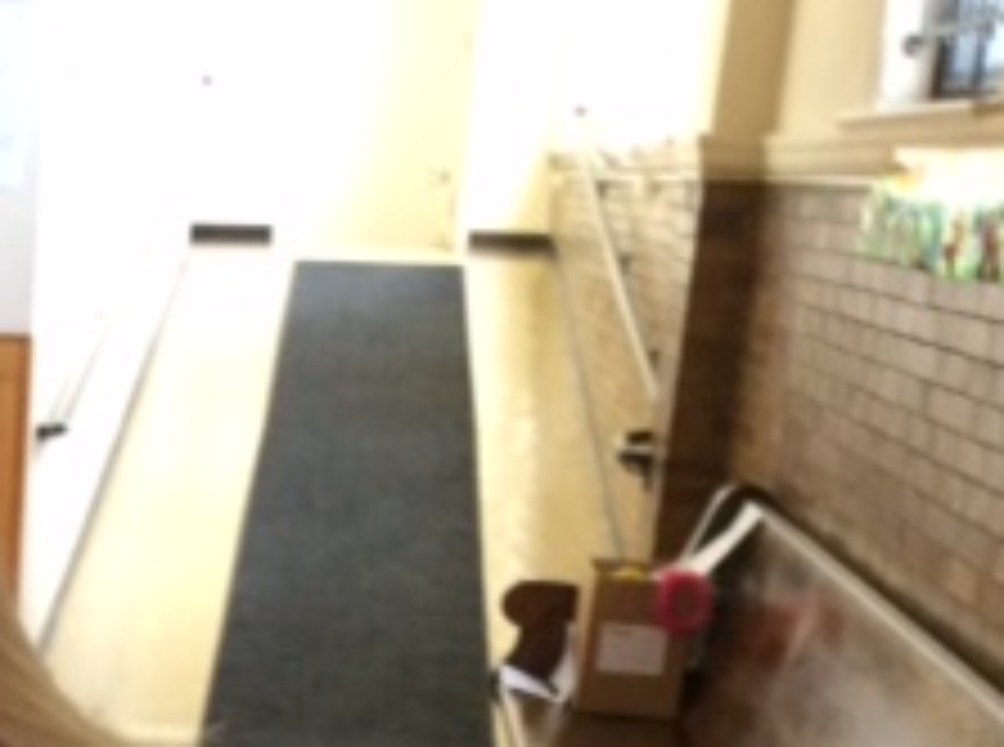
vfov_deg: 15.1
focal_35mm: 92
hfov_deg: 19.8
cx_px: -275
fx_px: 2661
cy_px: 1035
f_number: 2.4
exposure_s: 1/24
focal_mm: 3.3
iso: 125
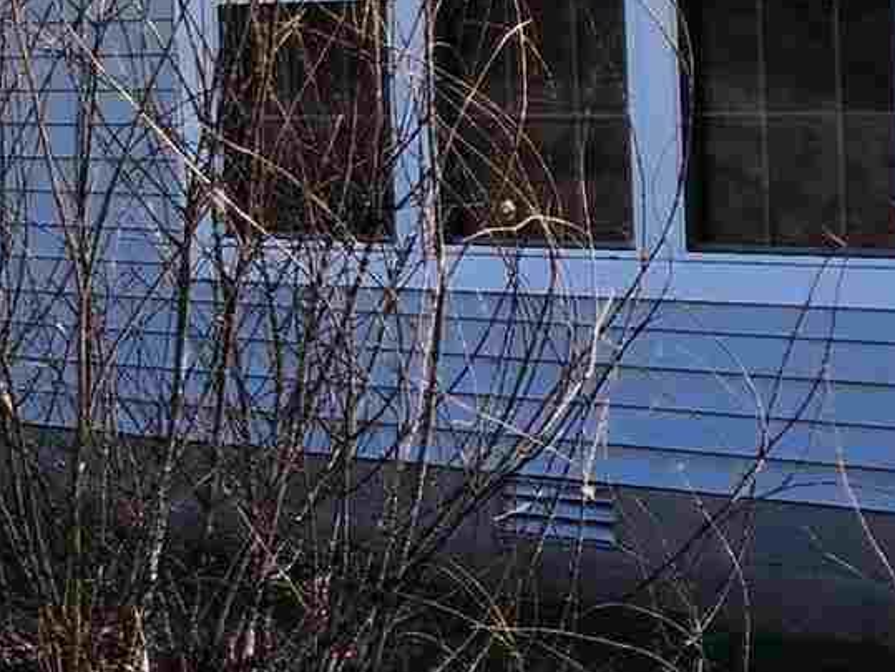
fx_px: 3389
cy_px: 48
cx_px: -1556
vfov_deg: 11.3
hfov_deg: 11.2
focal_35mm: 131
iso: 12
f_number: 1.8
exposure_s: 1/767
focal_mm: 6.4
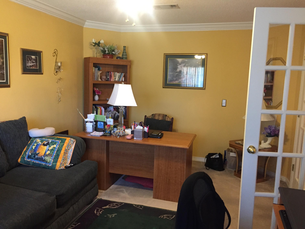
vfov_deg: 48.2
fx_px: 256
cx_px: 152
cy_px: 114
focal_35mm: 29
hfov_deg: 61.7
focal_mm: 4.15
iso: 320
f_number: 2.2
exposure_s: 1/30
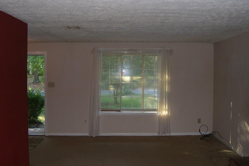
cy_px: 84
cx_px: 124
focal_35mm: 40
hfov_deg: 48.5
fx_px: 277
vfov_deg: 33.4
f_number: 2.8
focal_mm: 8
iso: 172
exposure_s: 1/60
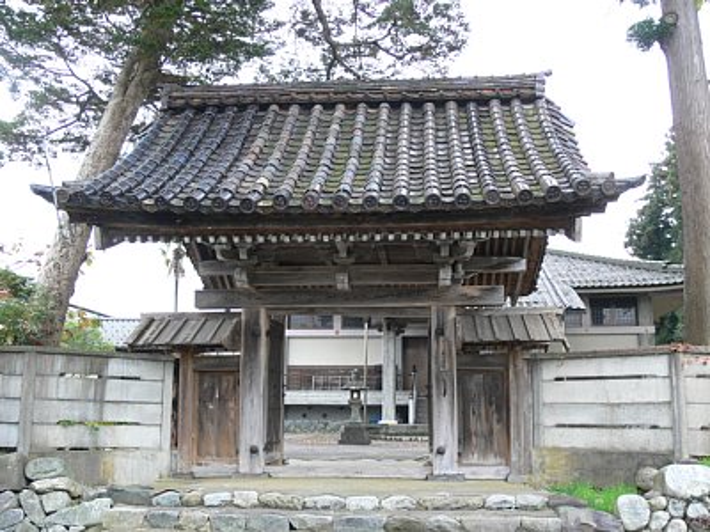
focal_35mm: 35
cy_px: 266
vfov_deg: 40.7
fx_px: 718
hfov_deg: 52.6
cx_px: 355
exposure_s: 1/30
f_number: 2.8
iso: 100
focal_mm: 7.4
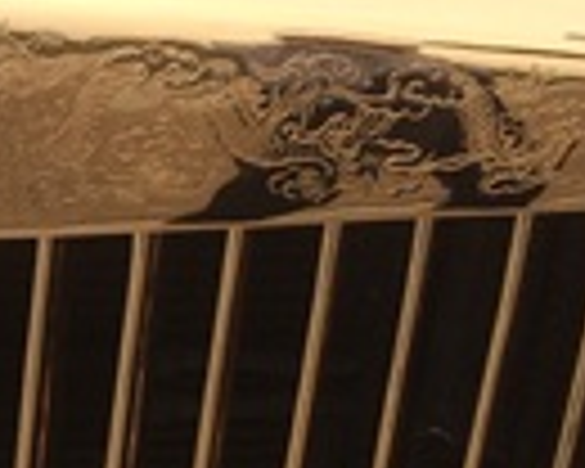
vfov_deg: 11.4
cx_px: -436
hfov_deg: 13.0
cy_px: 360
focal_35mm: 135
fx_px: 2337
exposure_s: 1/733
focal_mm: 4.12
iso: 32
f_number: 2.2
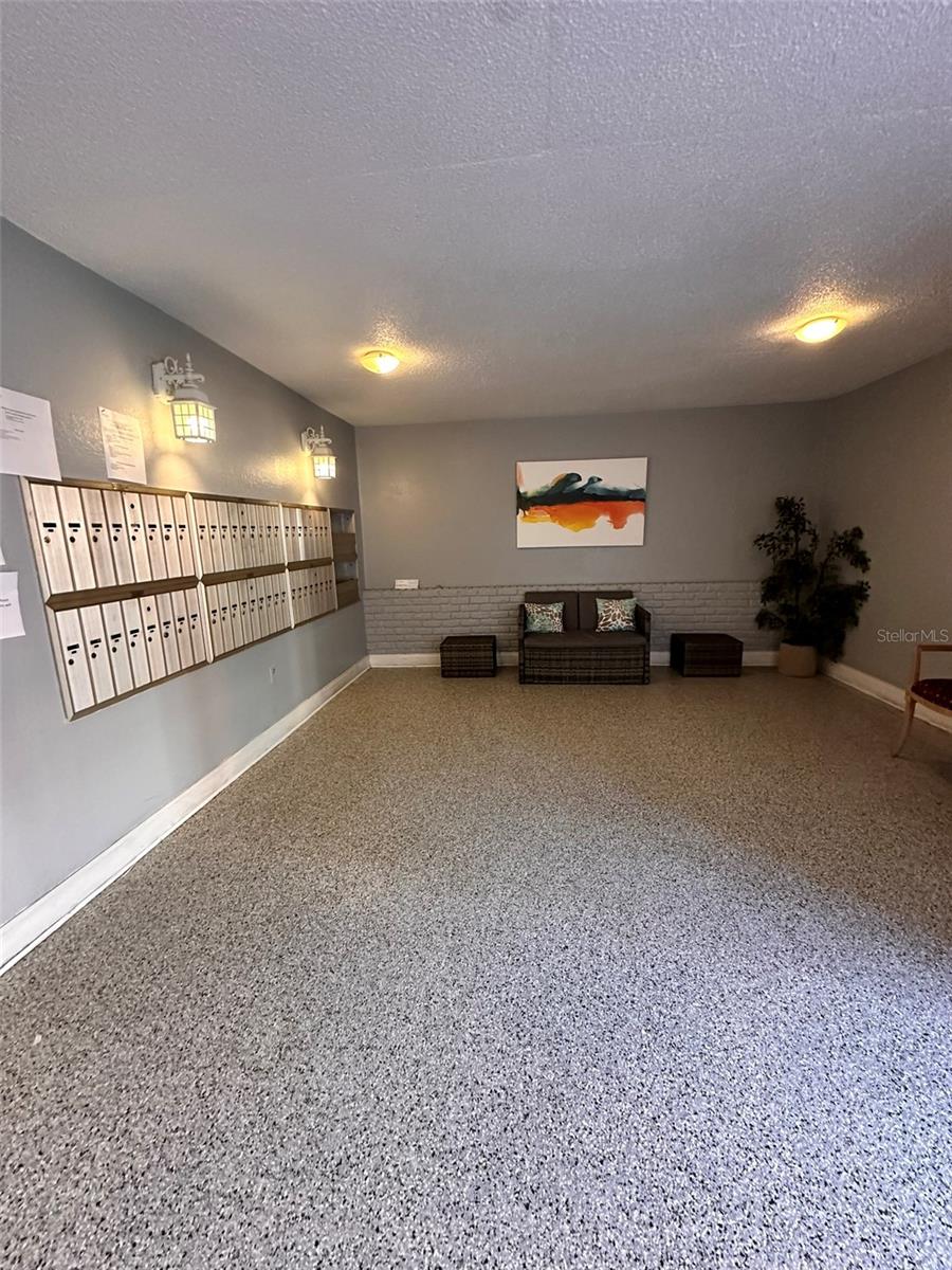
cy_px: 635
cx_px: 476
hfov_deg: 85.7
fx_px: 513
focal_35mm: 14
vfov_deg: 102.1
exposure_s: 1/60
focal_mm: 2.22
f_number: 2.2
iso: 500
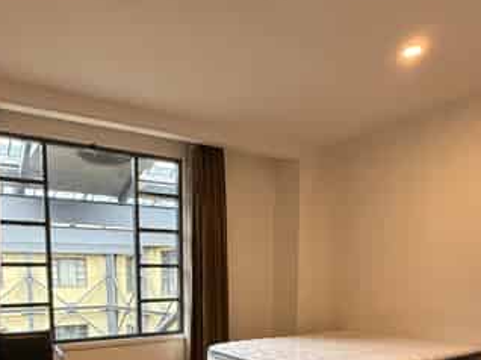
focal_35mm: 29
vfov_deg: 43.9
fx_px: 403
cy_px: 324
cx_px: 168
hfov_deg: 60.5
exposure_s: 1/100
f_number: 2.2
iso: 160
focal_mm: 2.22
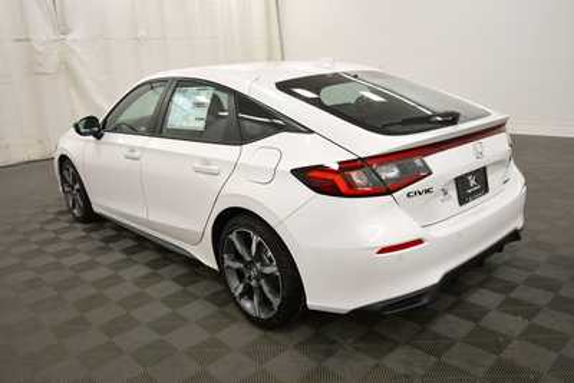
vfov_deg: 43.6
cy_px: 192
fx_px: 478
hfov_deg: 61.9
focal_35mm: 30
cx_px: 287
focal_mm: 20
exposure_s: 1/250
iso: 800
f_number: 5.6
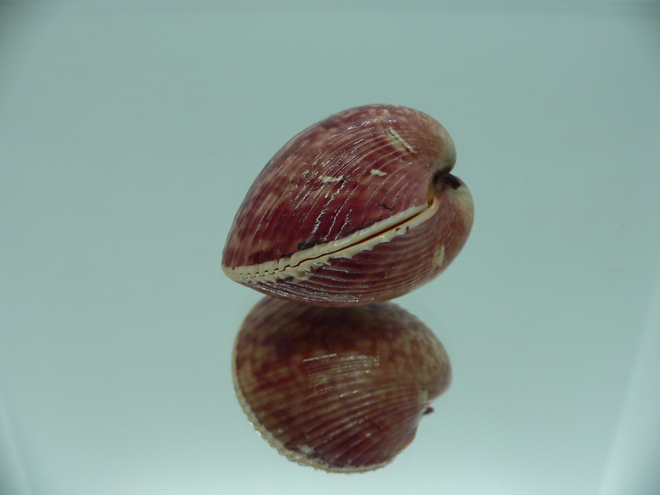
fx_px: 667
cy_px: 248
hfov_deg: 52.6
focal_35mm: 35
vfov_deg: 40.7
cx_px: 330
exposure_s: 1/60
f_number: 2.8
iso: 80
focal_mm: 4.6
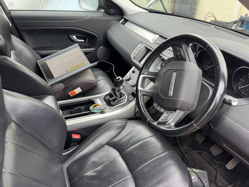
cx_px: 124
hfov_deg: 71.6
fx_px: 173
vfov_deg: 56.8
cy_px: 94
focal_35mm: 24
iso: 250
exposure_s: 1/60
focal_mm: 6.76
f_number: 1.78
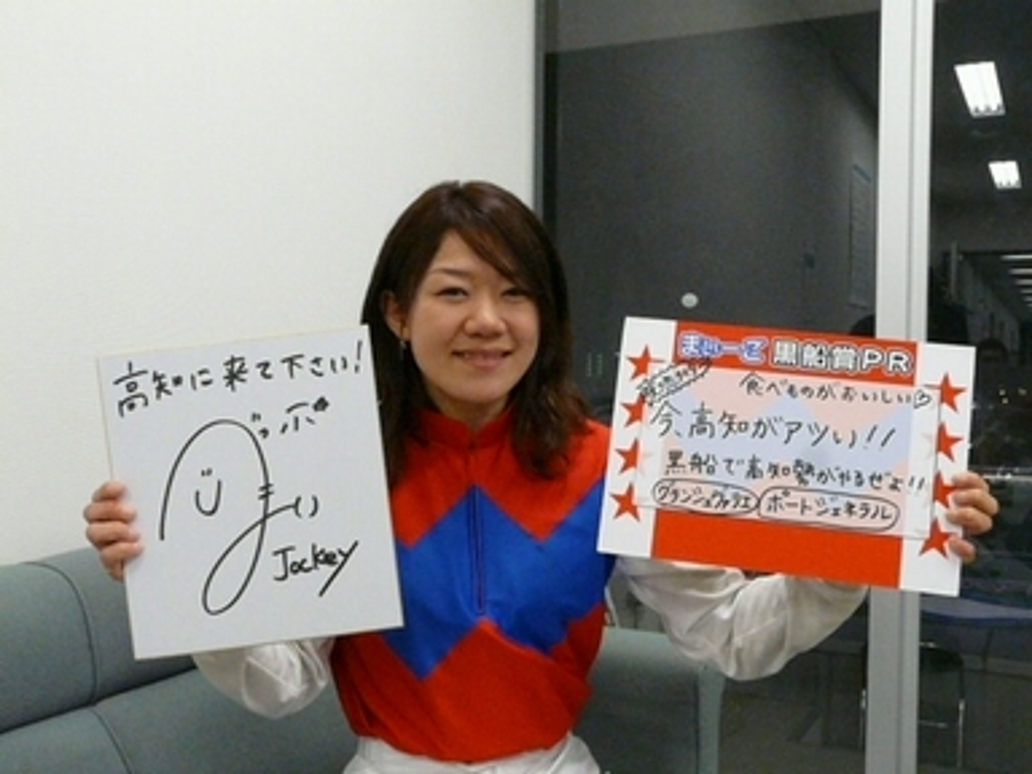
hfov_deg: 51.4
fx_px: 1073
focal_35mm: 36
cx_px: 516
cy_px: 387
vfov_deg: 39.7
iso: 1600
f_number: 4
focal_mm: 5.9
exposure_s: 1/125
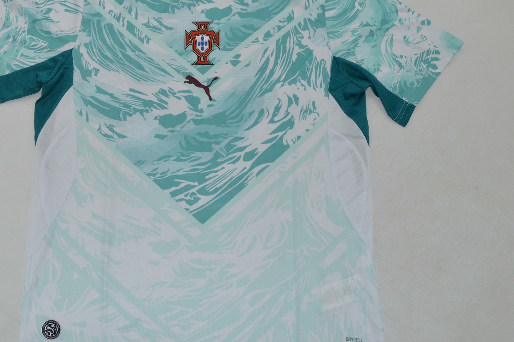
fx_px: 667
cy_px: 160
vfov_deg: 28.8
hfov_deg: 41.8
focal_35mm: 47
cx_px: 191
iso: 400
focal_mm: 21
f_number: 14
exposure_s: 1/200
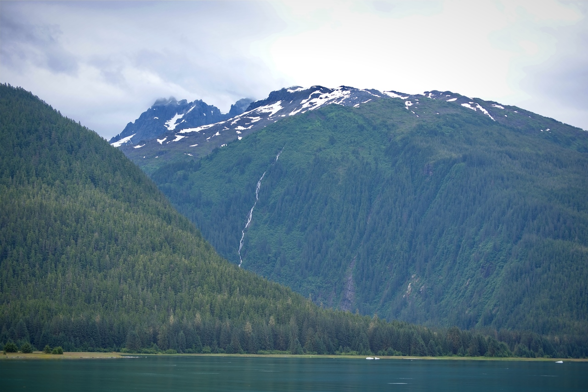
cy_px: 196
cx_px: 294
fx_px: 1405
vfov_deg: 15.9
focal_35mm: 86
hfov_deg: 23.6
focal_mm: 86
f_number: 6.3
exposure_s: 1/200
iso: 100
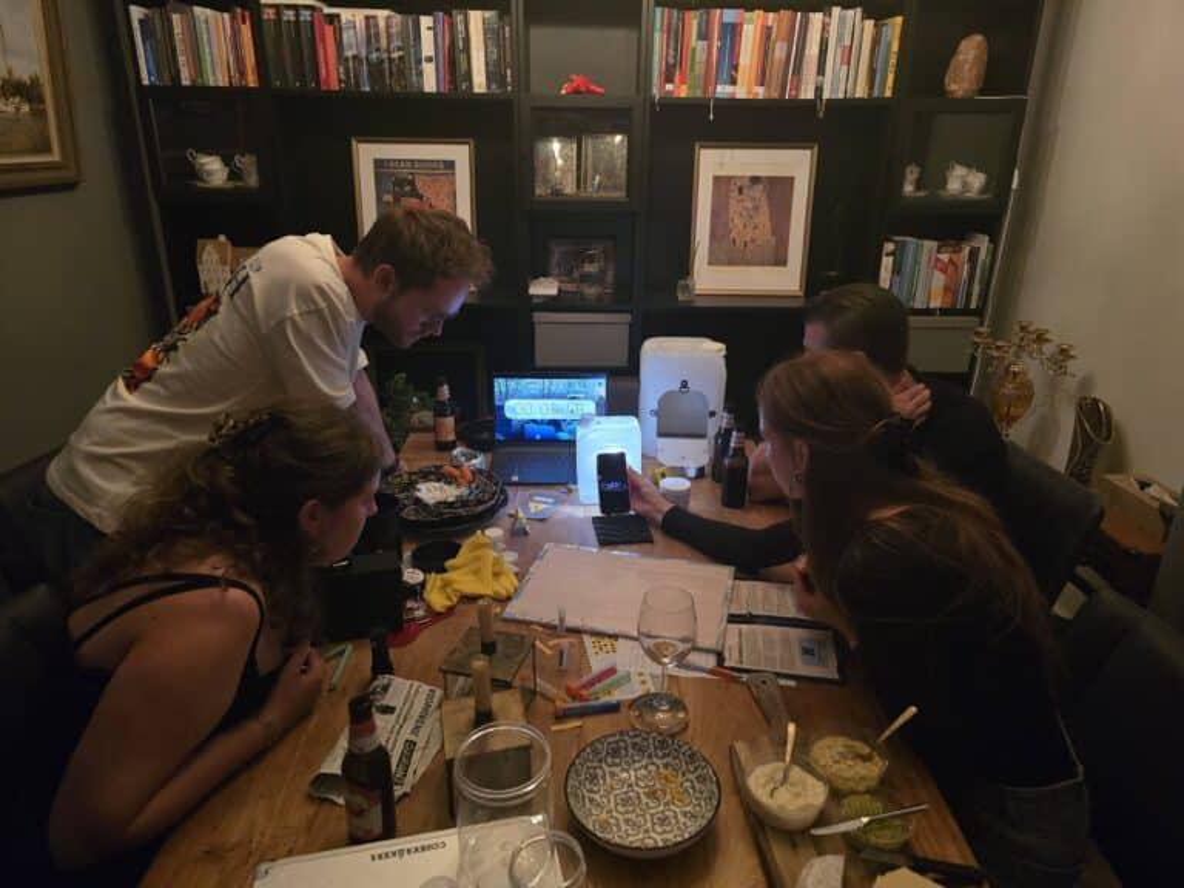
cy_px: 444
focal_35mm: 23
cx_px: 592
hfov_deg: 73.9
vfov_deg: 58.9
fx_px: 787
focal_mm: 6.3
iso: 1600
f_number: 1.7
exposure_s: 1/33
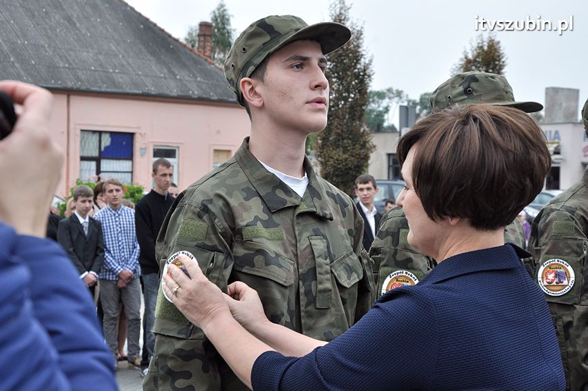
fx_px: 1224
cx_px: 294
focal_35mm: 75
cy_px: 196
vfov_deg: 18.1
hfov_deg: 27.0
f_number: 9
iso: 500
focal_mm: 50
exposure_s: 1/320
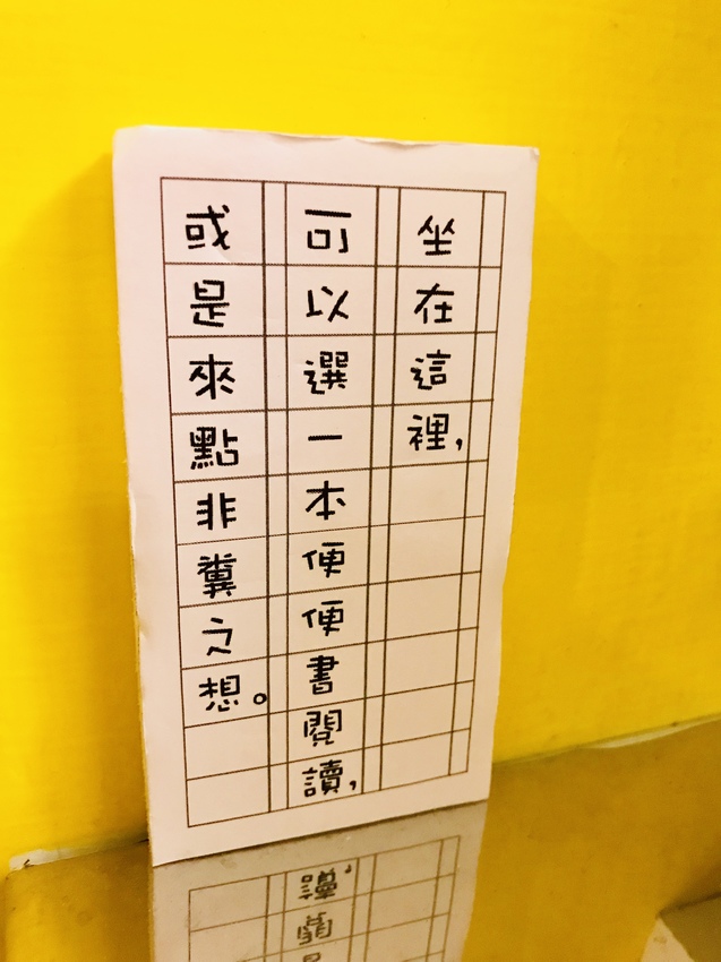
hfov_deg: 49.7
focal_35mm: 28
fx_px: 778
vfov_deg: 63.5
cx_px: 360
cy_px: 481
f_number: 1.8
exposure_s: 1/15
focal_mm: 3.99
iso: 80
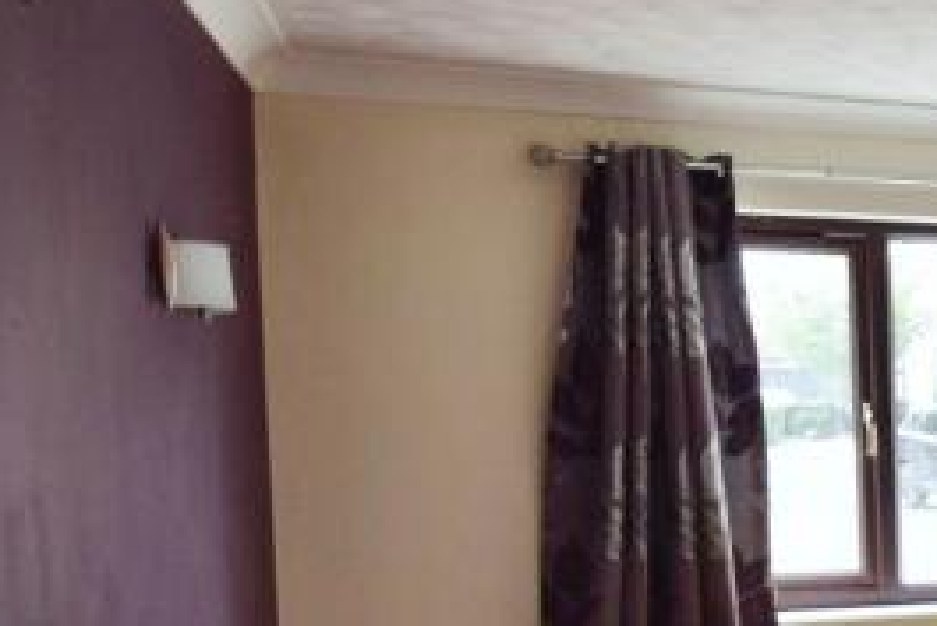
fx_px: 1510
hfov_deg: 23.6
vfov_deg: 20.5
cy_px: 904
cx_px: 1552
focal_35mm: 58
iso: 400
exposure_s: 1/100
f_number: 5
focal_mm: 10
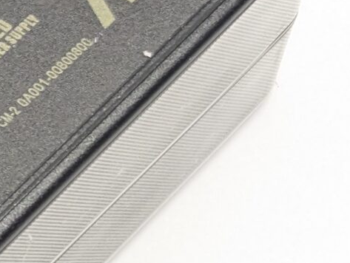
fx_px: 2632
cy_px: 236
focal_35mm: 260
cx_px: -429
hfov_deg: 7.2
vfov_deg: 5.7
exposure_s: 1/90
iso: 160
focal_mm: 6.81
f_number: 1.85
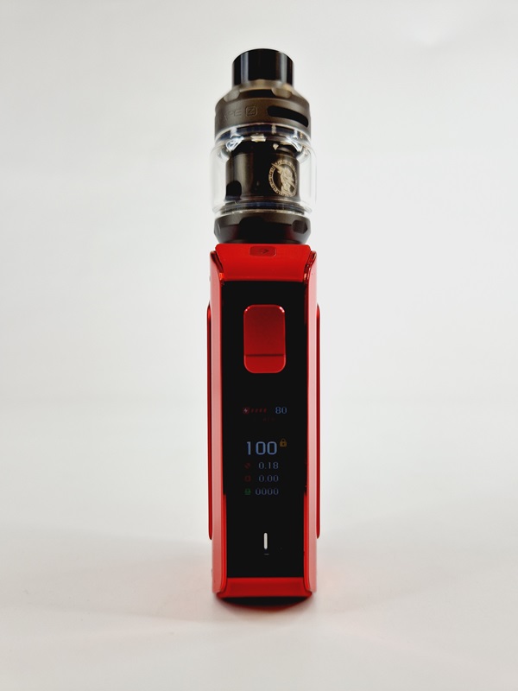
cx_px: 259
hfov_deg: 58.9
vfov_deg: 73.9
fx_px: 459
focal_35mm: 23
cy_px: 346
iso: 50
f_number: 1.8
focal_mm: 5.4
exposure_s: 1/103
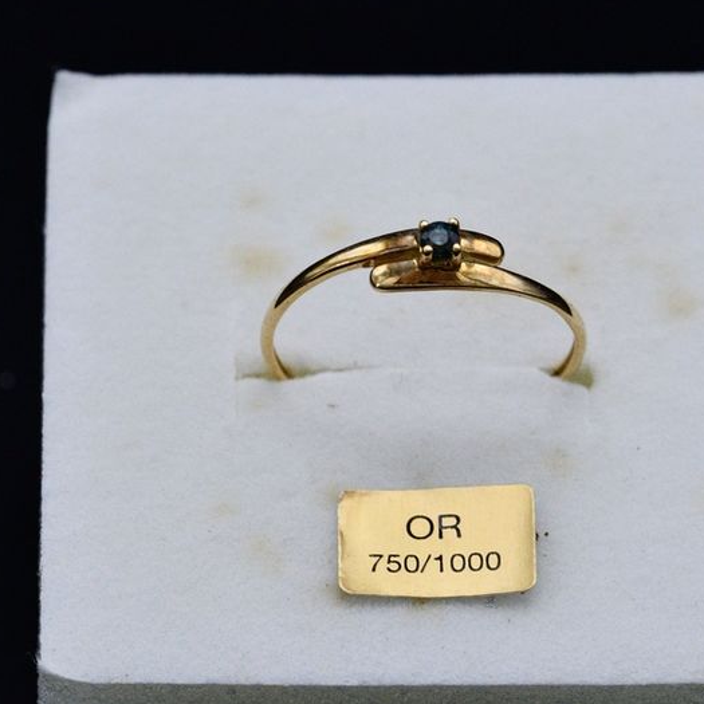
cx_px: 374
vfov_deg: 6.9
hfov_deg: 6.9
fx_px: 5844
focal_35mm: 254
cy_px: 348
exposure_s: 1/320
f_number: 11
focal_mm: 105
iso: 800
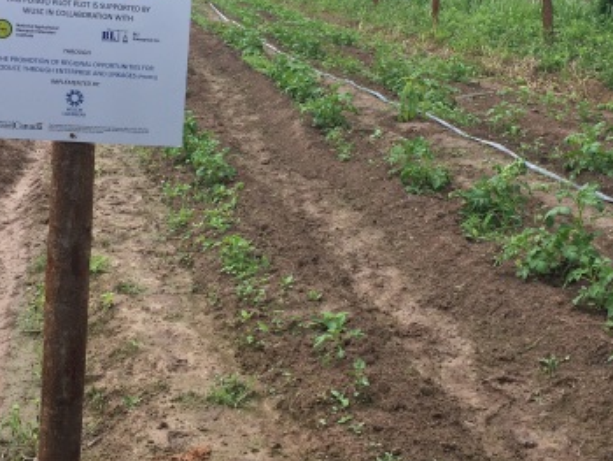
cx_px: 299
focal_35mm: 53
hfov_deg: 36.1
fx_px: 939
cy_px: 144
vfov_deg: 27.3
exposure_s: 1/1109
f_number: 2.2
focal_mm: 4.15
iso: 32
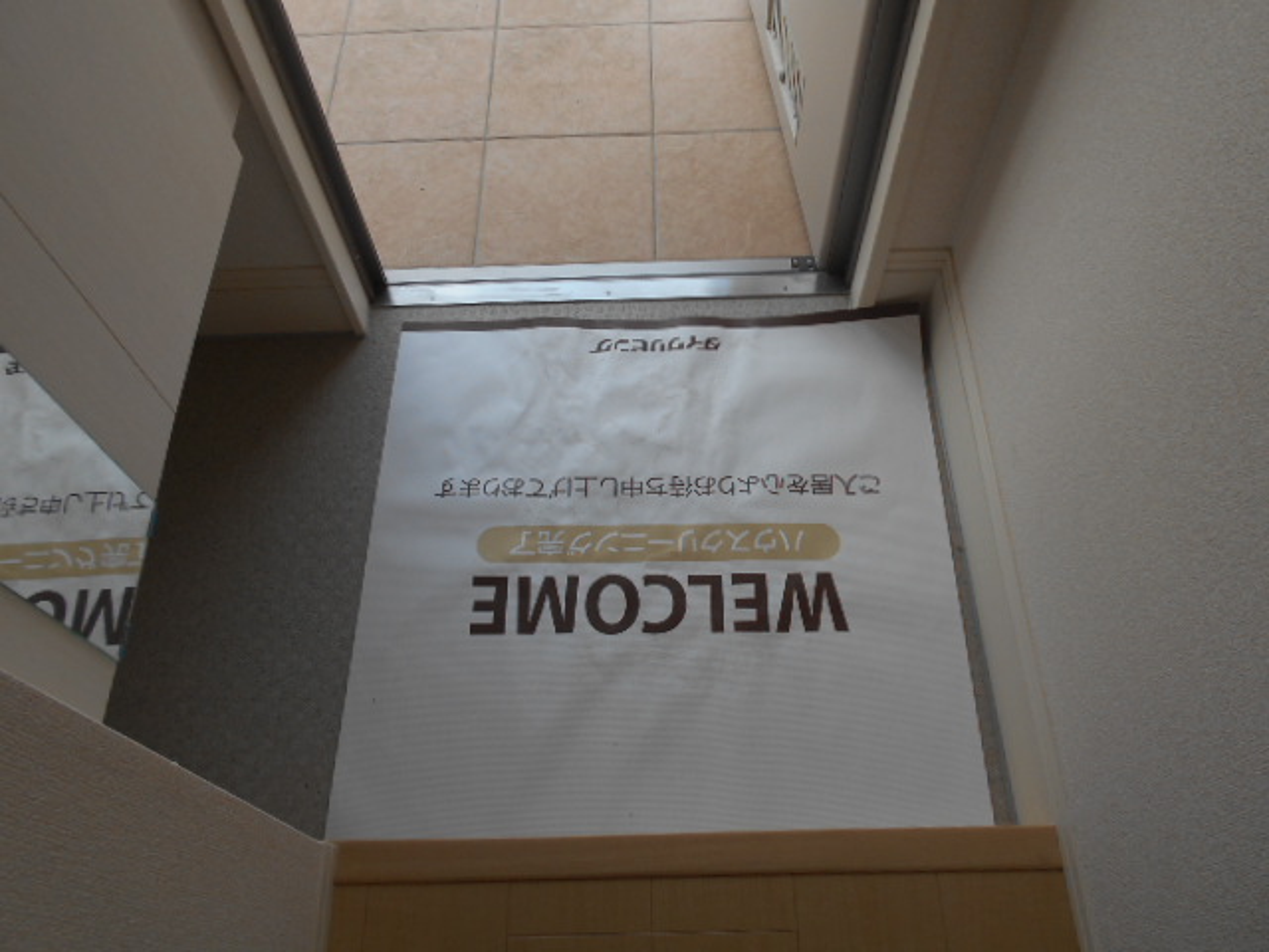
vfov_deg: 53.1
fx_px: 953
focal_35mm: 26
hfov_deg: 67.3
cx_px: 634
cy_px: 476
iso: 80
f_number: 3.2
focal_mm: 4.6
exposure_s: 1/320
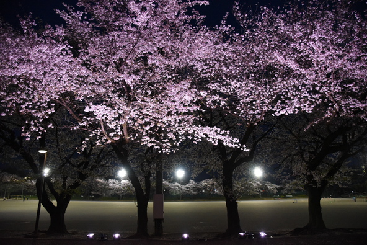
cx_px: 184
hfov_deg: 73.7
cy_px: 122
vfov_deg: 53.2
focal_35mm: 24
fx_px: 245
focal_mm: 24
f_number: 4.5
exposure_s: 1/320
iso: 8000
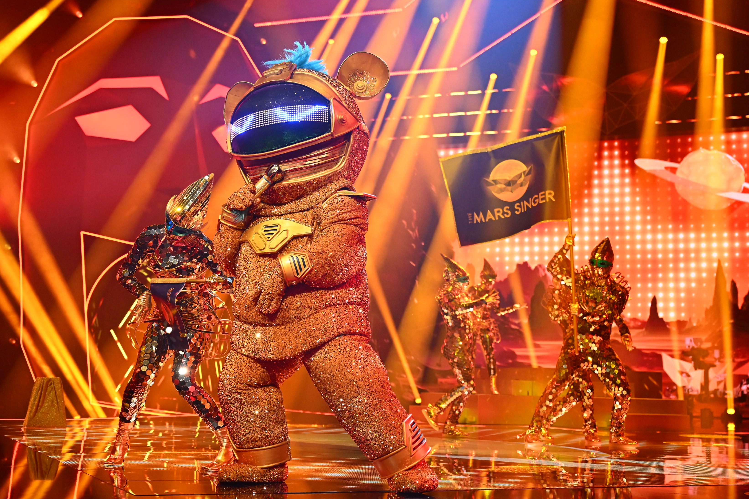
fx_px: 1019
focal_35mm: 49
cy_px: 242
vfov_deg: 27.5
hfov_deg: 40.2
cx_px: 314
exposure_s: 1/400
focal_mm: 39
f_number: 2.8
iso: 2000
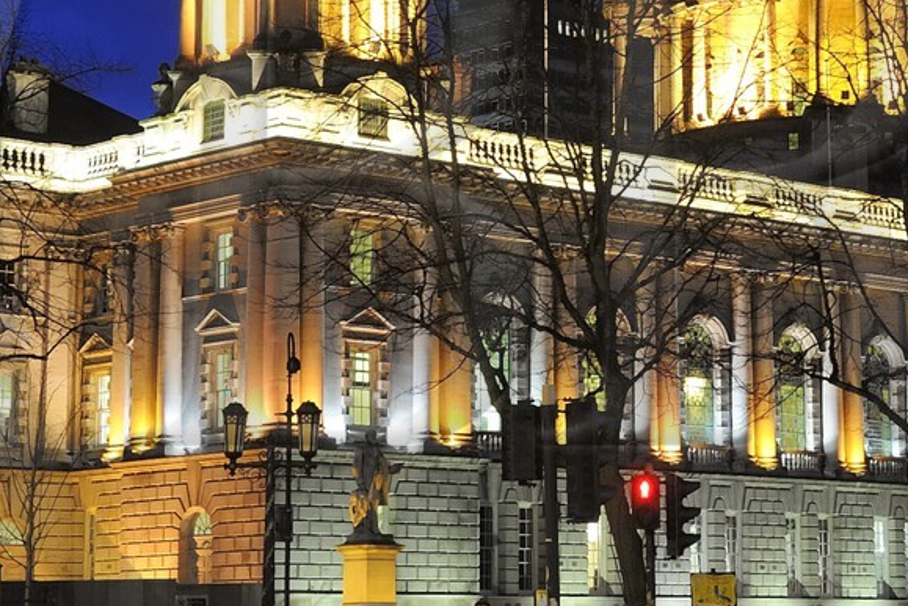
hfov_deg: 21.6
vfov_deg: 14.5
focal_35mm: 94
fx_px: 2371
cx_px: 569
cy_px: 190
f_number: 5.6
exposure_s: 1/4
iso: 400
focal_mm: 34
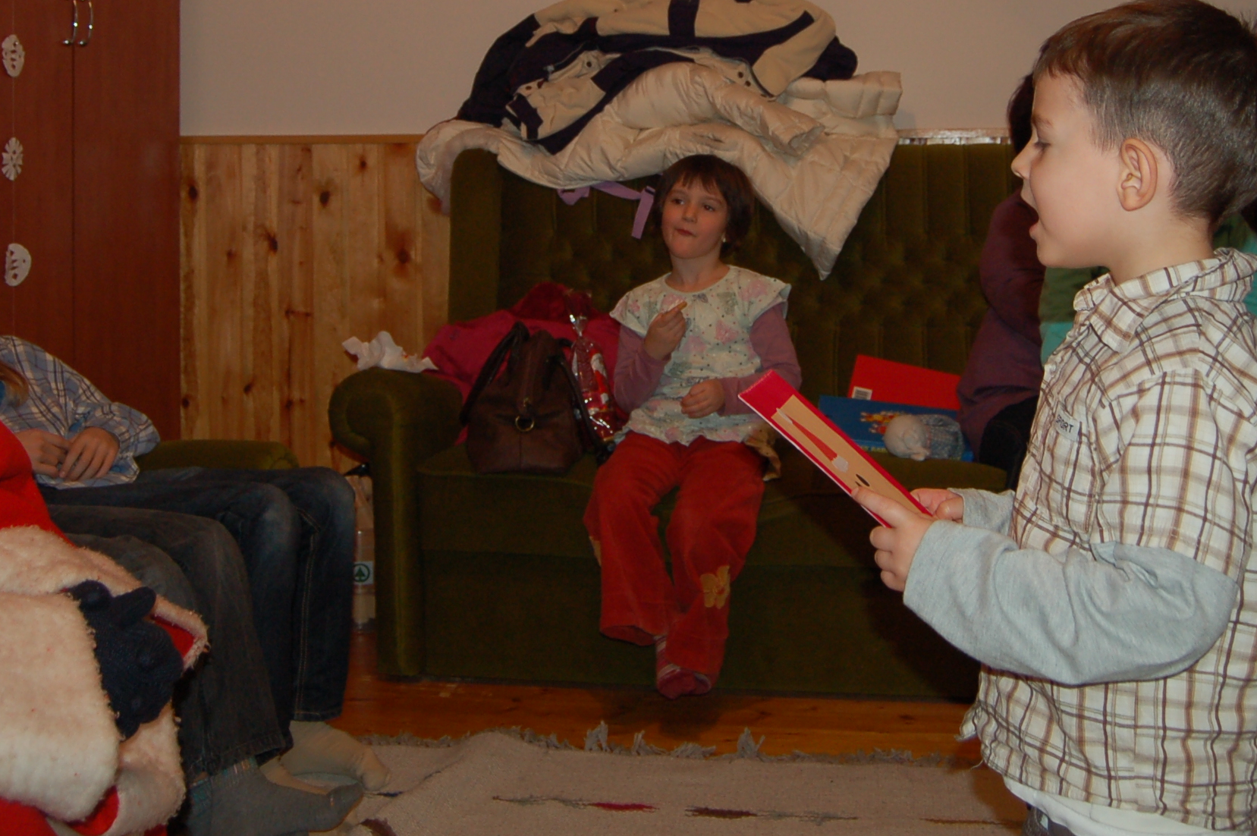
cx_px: 630
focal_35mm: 49
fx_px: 1710
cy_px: 99
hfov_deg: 40.4
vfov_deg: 26.6
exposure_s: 1/60
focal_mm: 18
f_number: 3.5
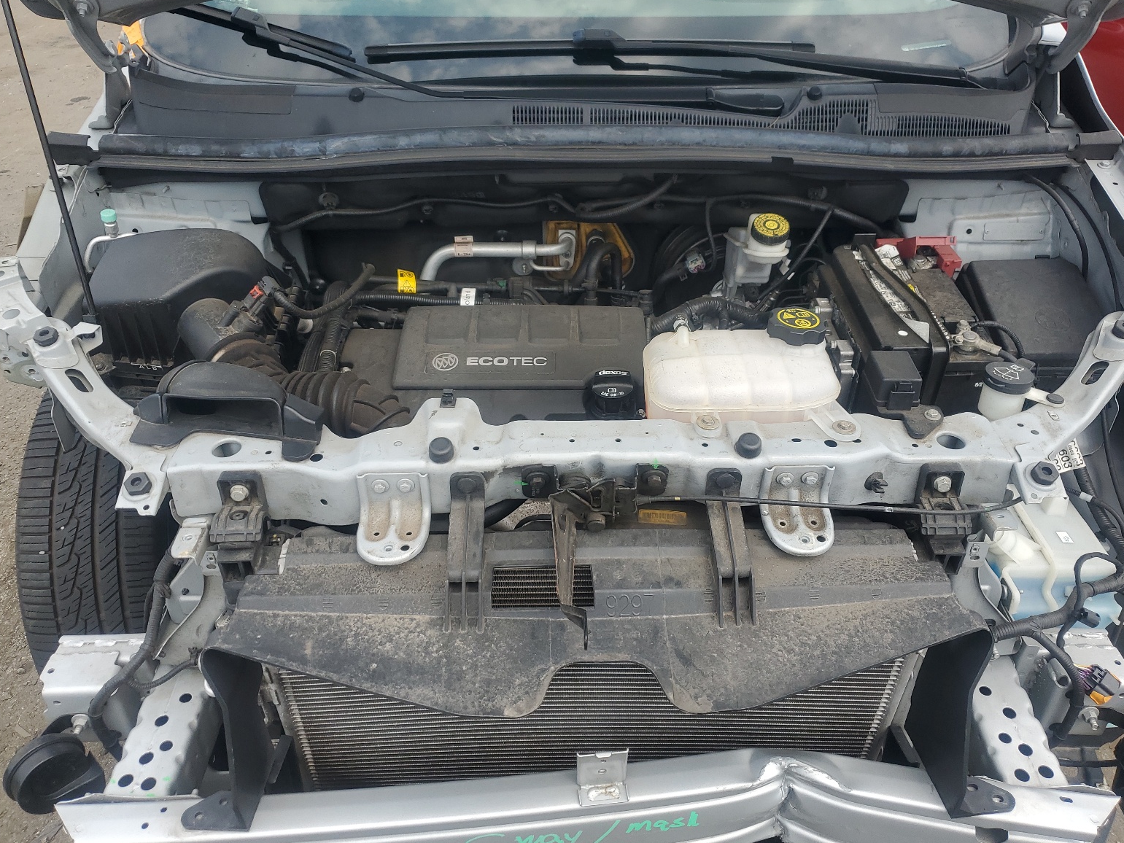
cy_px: 406
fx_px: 877
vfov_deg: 51.3
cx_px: 573
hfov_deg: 65.3
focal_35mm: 27
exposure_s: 1/1429
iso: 50
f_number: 1.5
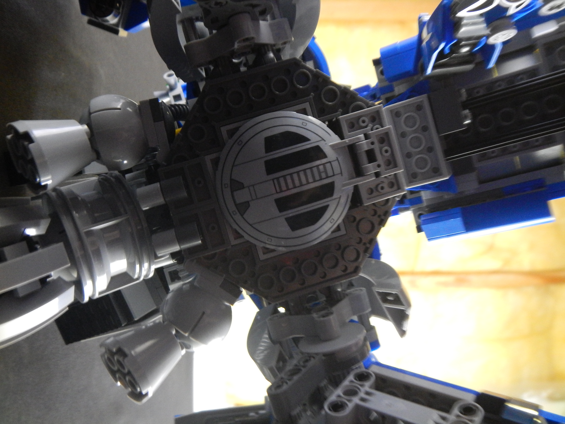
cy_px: 212
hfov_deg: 55.4
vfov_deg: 42.9
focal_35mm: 33
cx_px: 282
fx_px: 539
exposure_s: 1/8
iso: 800
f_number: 3.9
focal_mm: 5.9
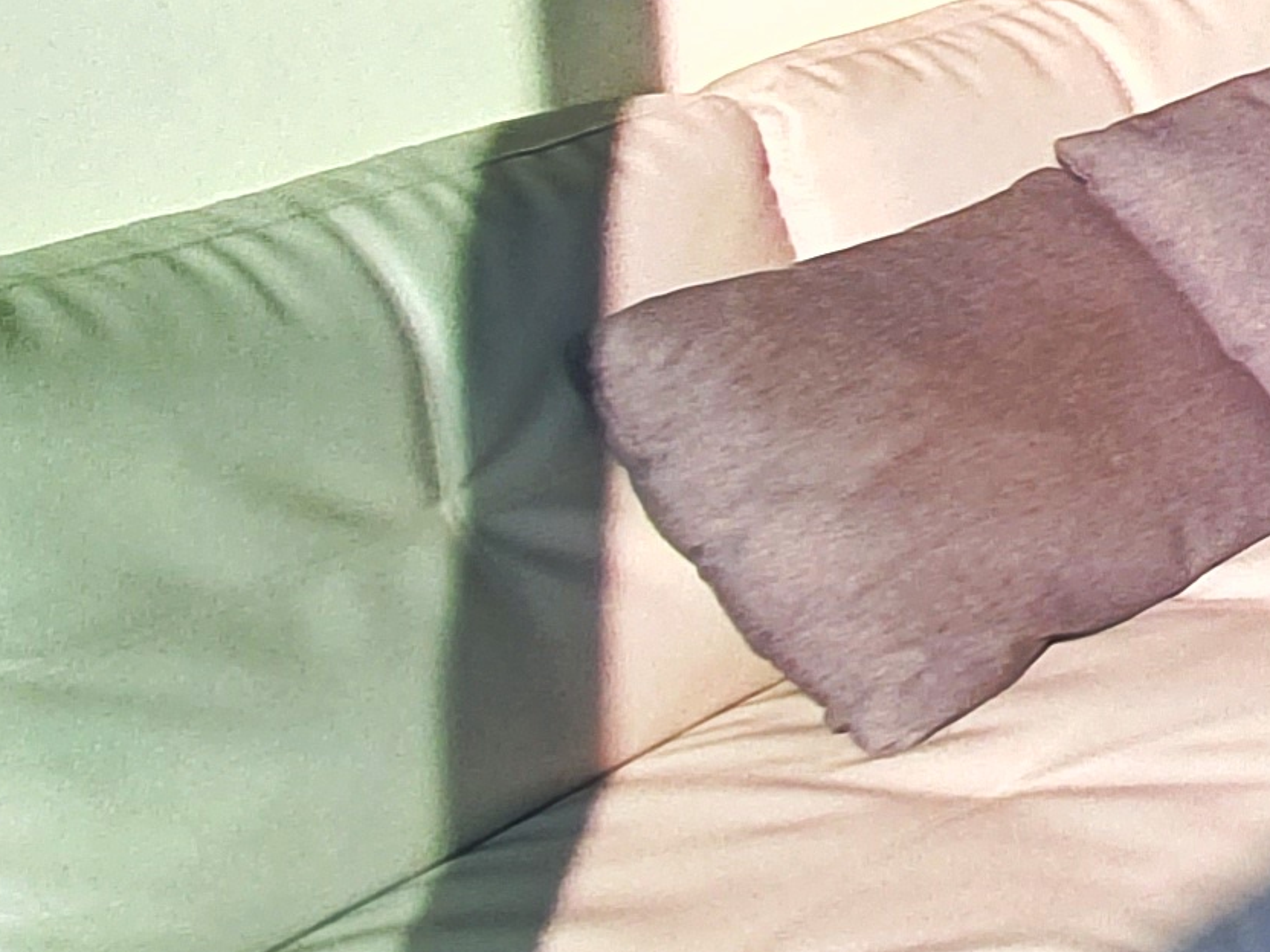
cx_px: 3219
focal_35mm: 72
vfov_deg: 18.1
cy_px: -490
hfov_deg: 14.2
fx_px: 2642
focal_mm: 1.8
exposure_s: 1/141
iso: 50
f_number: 2.2
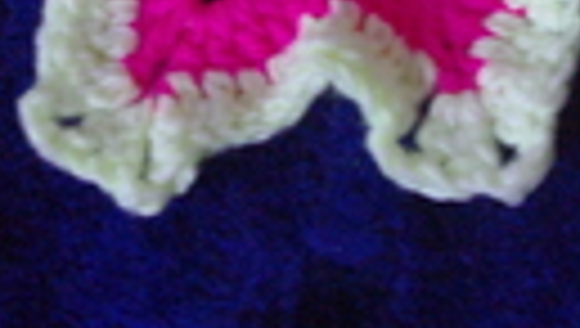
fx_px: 2757
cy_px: -173
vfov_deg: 6.7
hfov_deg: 12.0
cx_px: 306
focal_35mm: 179
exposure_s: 1/30
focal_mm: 32.5
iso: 800
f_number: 5.6
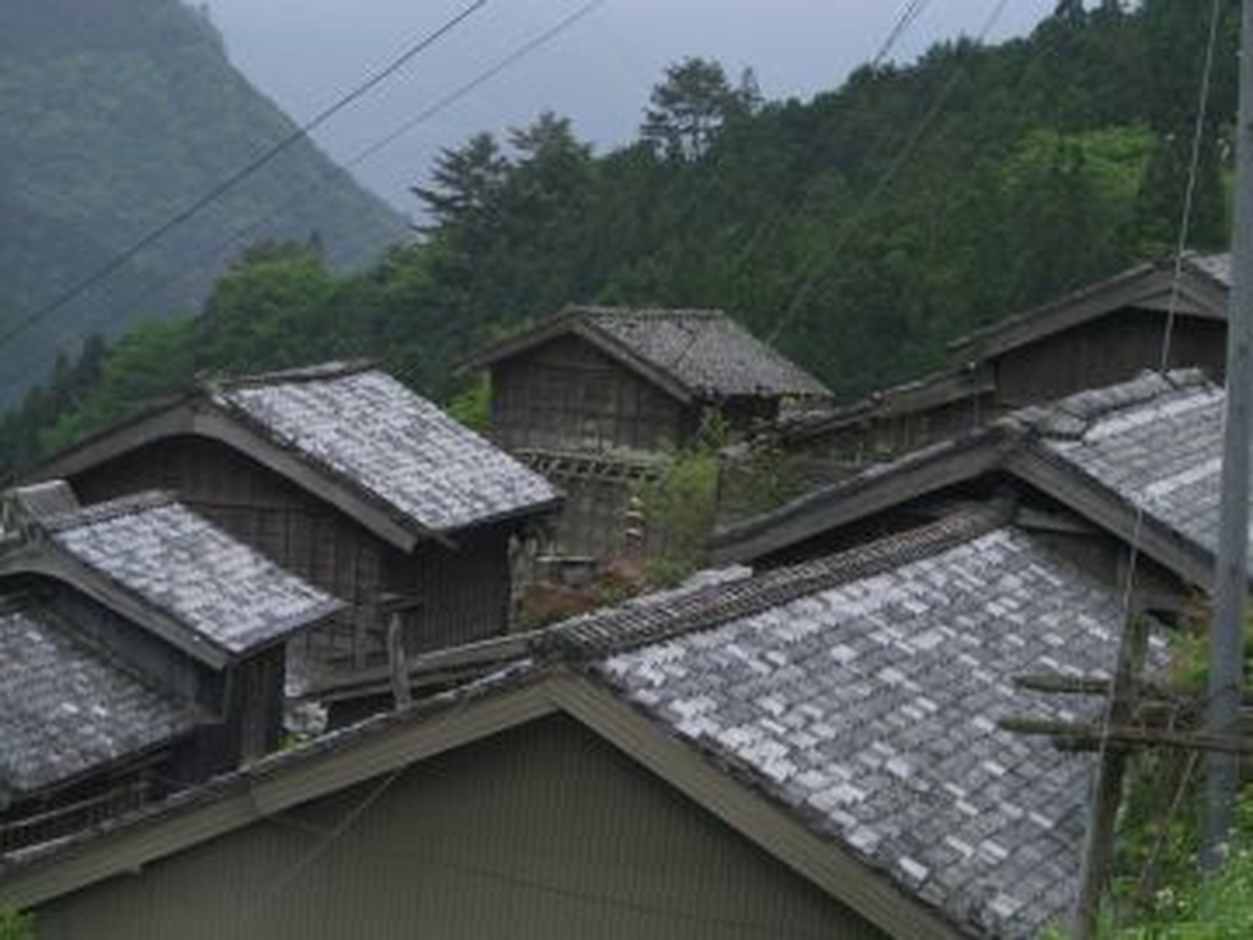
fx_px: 4126
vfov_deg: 13.0
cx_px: 626
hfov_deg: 17.3
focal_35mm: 114
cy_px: 470
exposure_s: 1/60
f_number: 5.2
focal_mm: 18.6
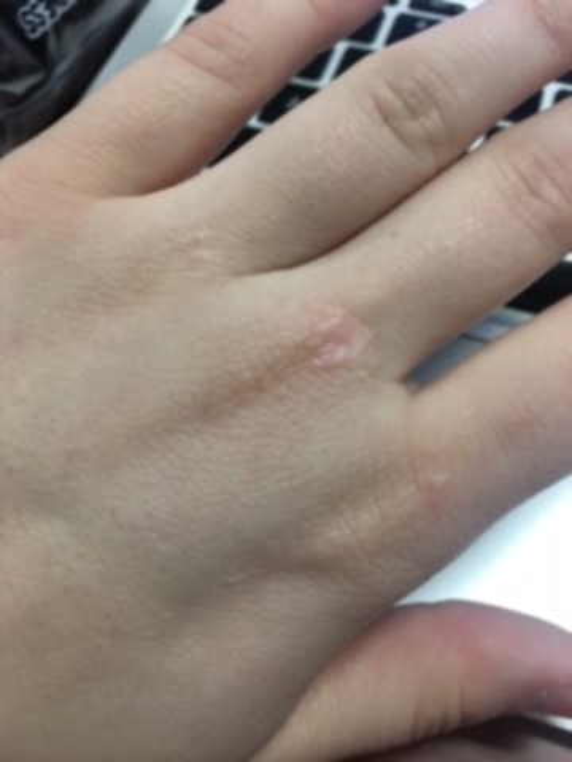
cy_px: 381
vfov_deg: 61.7
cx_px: 286
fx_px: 639
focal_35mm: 29
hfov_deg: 48.2
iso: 40
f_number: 2.2
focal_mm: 4.15
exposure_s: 1/30
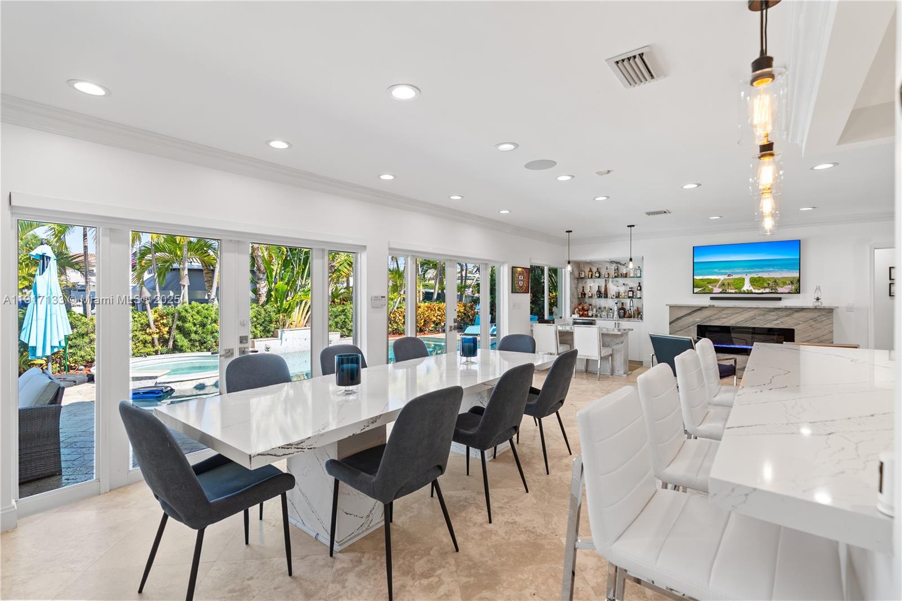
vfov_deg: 73.7
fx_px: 401
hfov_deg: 96.7
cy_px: 300
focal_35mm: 16
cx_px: 451
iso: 320
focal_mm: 16
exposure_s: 1/15
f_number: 4.5
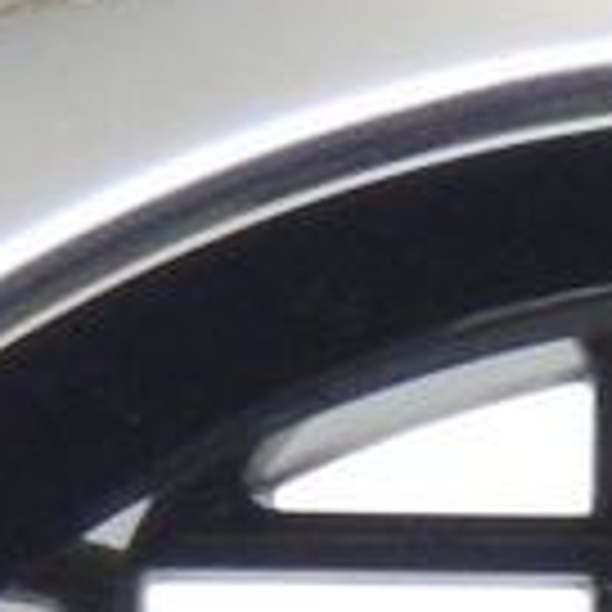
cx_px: 968
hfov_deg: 2.8
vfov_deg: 2.7
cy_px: 1940
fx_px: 12581
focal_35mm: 629
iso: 400
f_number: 4.8
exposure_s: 1/13
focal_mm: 12
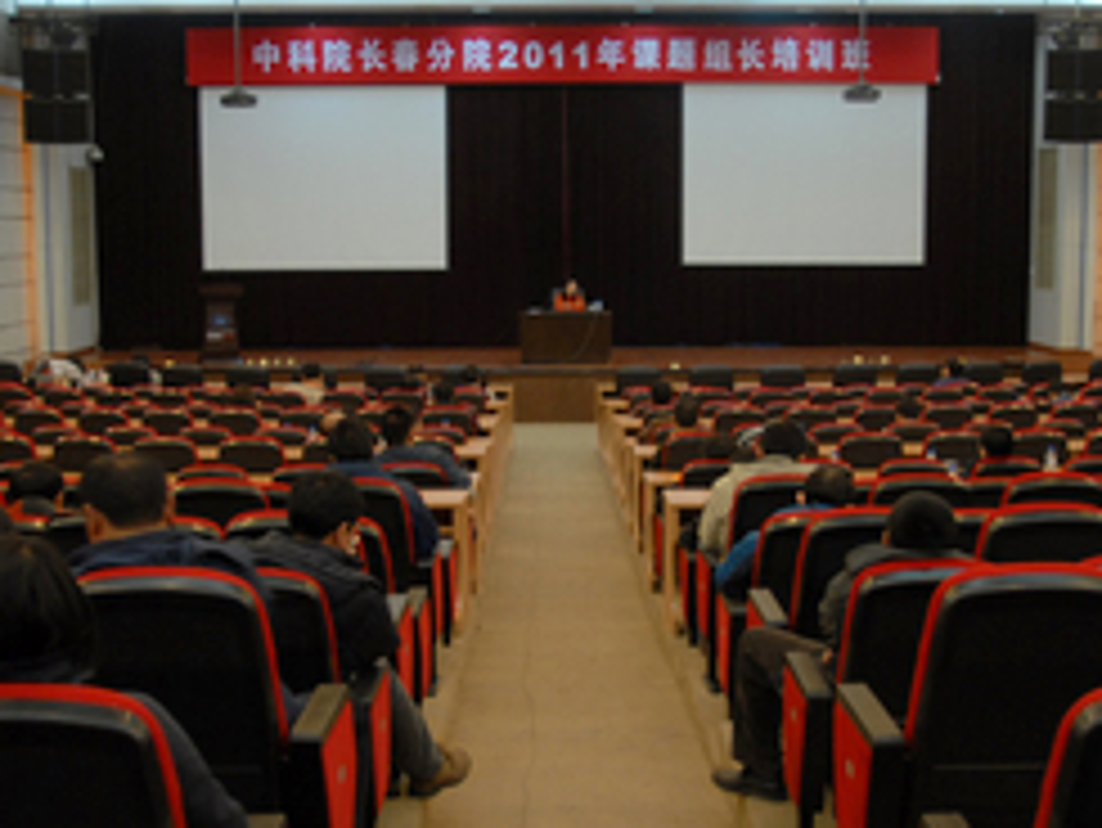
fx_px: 1688
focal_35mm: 53
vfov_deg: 27.5
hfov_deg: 36.1
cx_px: 607
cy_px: 448
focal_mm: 20
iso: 400
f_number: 3.5
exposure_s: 1/10
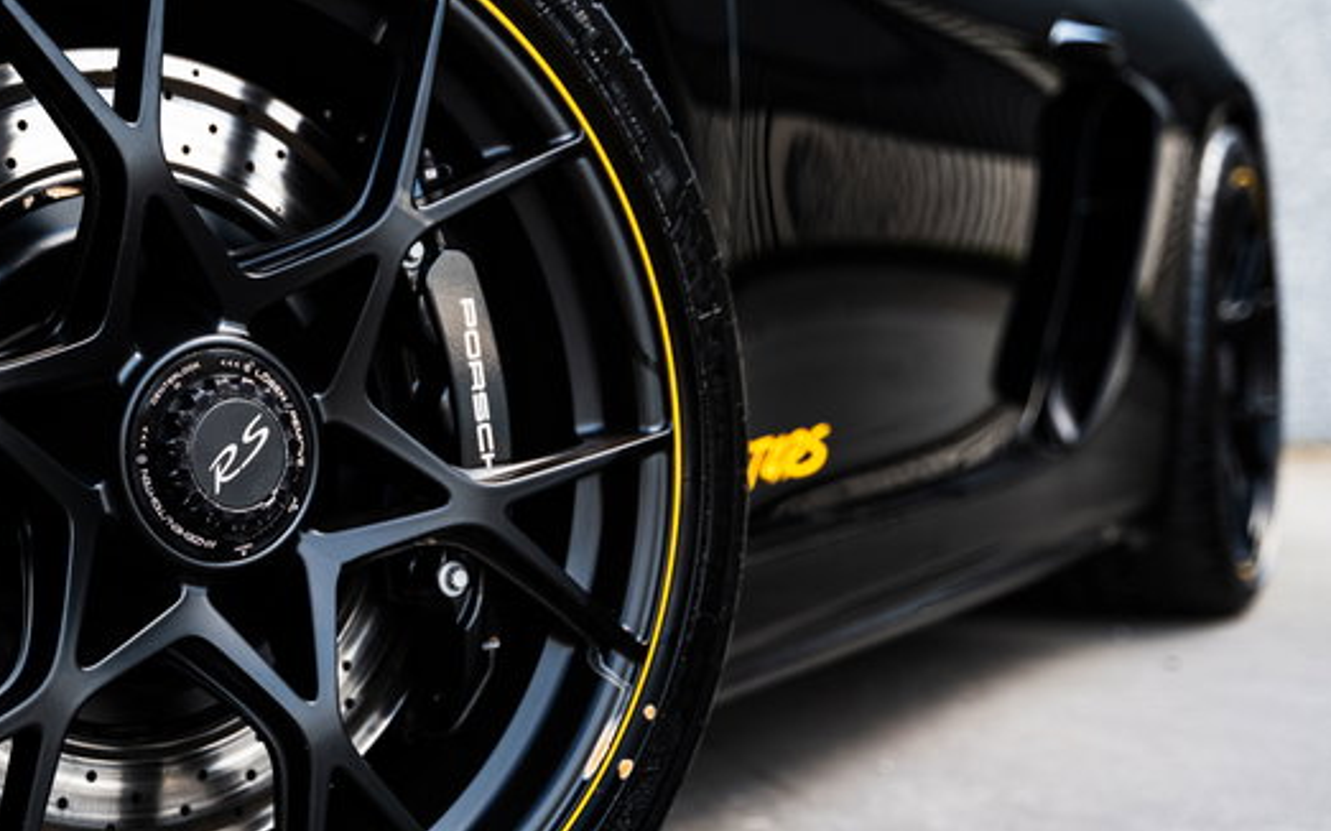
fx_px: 2394
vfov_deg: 19.7
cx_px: 367
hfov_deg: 30.7
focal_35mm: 66
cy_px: 442
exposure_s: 1/200
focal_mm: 44
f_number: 2.8
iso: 250
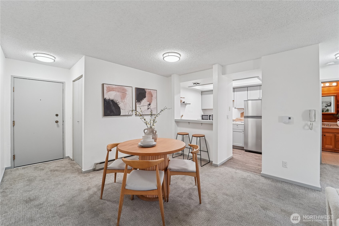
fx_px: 132
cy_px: 113
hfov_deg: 104.3
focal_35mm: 14
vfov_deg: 81.2
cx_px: 170
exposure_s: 1/10
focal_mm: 14
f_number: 8
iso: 200
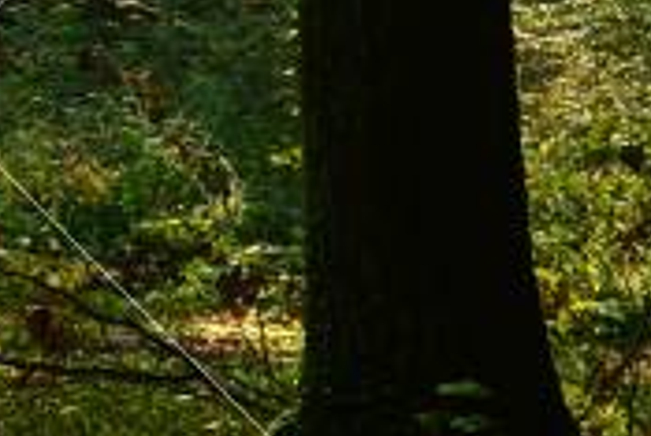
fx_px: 5918
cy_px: -743
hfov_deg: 5.8
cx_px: -1447
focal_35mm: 327
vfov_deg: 4.1
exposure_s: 1/100
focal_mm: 44
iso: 400
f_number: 6.3
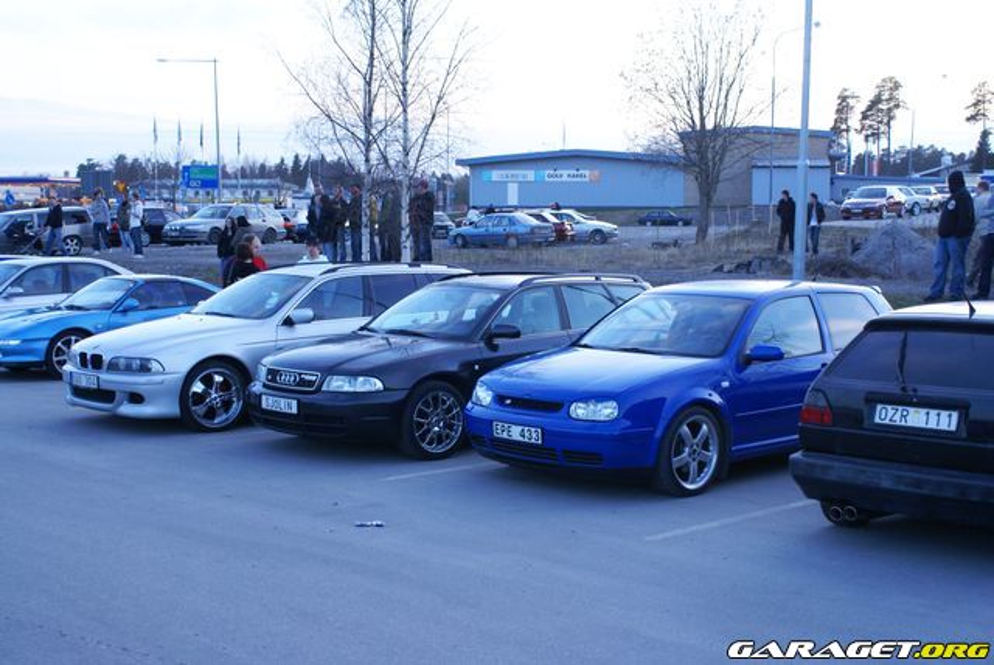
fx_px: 1244
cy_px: 332
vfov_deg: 29.9
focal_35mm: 45
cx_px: 497
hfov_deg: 43.6
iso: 250
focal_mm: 30
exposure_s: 1/40
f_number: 5
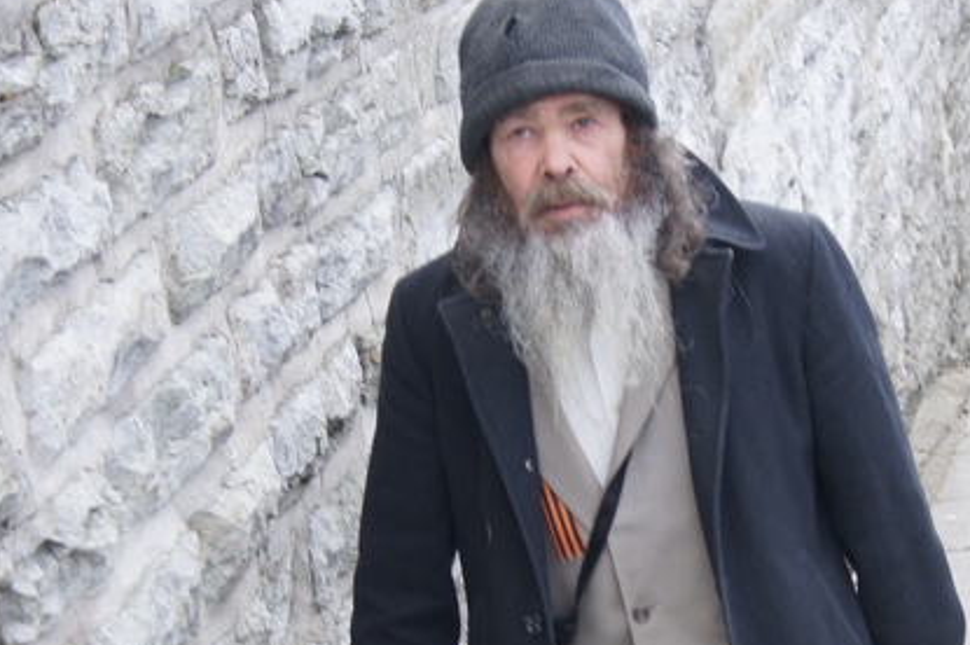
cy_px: 566
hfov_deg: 15.8
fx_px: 3500
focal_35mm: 130
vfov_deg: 10.5
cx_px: 526
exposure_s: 1/160
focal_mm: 30
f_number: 4.5
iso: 100
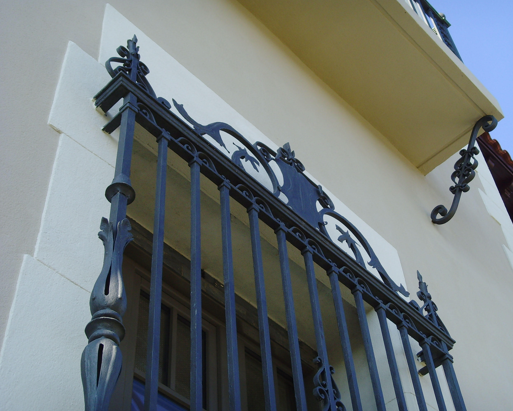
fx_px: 957
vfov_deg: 24.2
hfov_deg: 30.0
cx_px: 274
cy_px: 204
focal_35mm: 63
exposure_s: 1/180
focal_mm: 10.2
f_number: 3.9
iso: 80
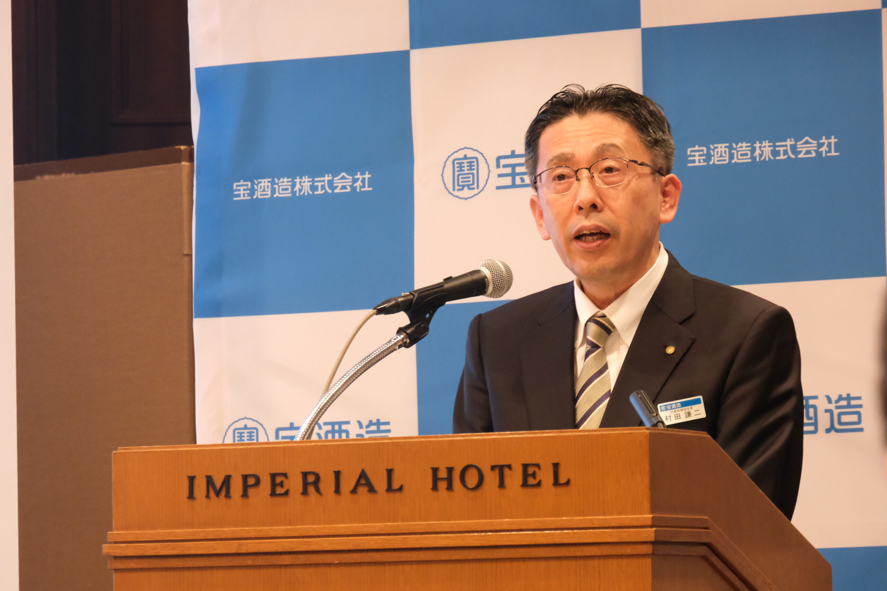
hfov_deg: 10.1
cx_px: 444
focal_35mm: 204
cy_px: 296
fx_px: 5026
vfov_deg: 6.7
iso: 6400
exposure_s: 1/28
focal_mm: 135.7
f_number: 9
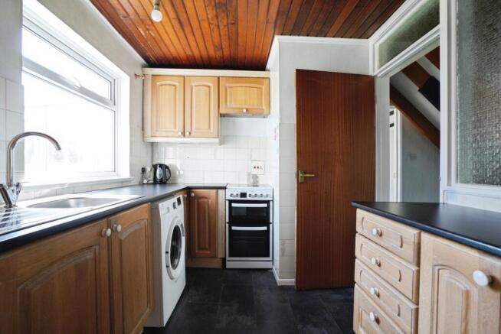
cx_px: 250
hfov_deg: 96.7
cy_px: 167
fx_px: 223
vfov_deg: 73.8
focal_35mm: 16
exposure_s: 1/60
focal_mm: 16
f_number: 9
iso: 2000
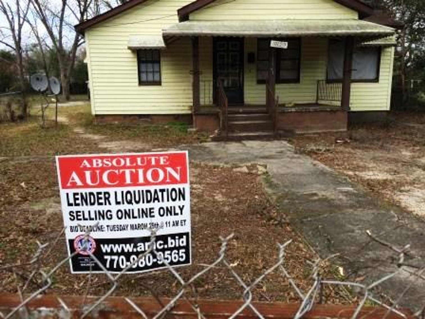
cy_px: 160
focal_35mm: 29
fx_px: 356
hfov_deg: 61.7
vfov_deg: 48.2
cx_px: 212
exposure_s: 1/954
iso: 32
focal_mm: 4.15
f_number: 2.2
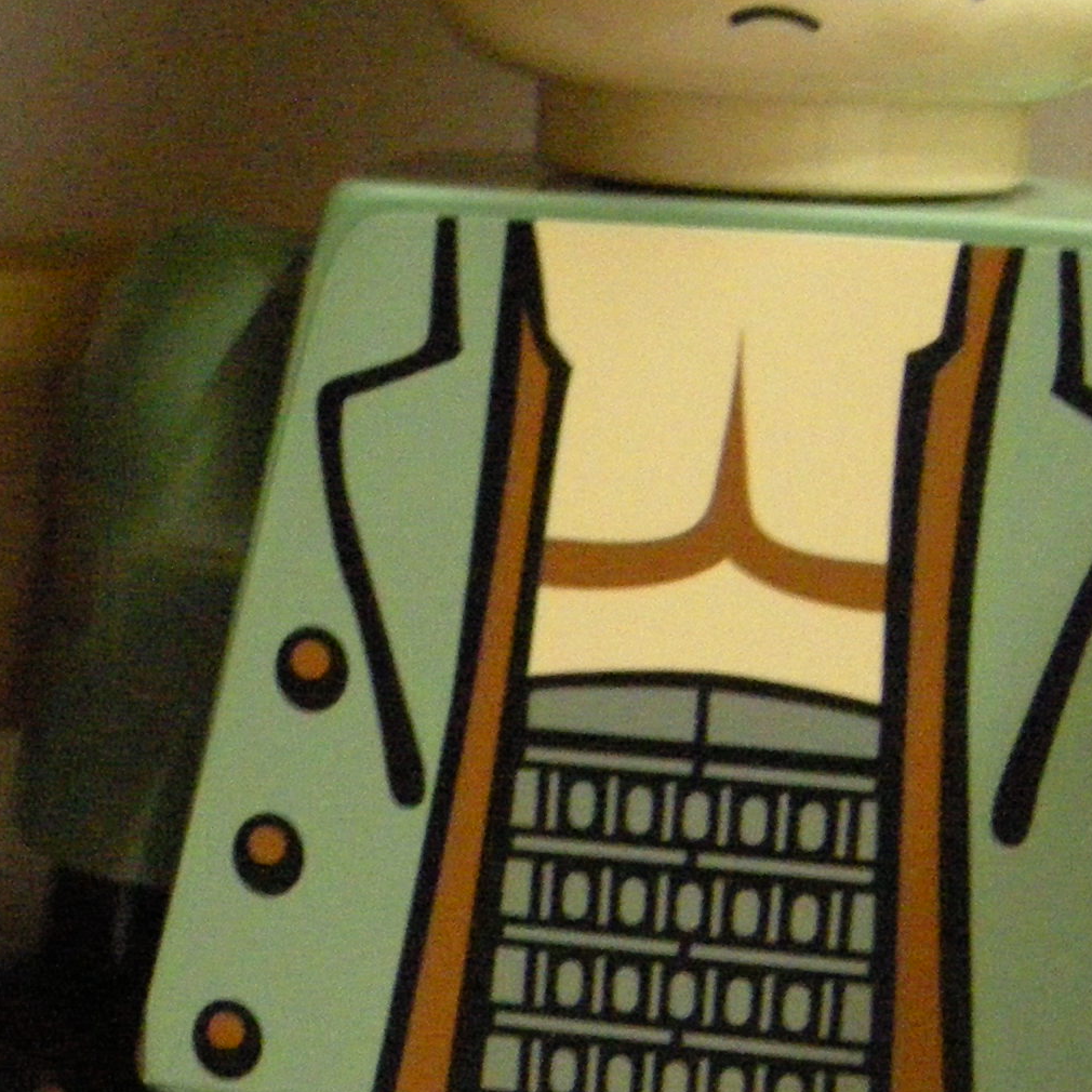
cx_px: -143
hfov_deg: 12.2
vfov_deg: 12.5
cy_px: 746
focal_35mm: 140
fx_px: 4997
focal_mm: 8.5
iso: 800
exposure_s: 1/8
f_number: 2.9
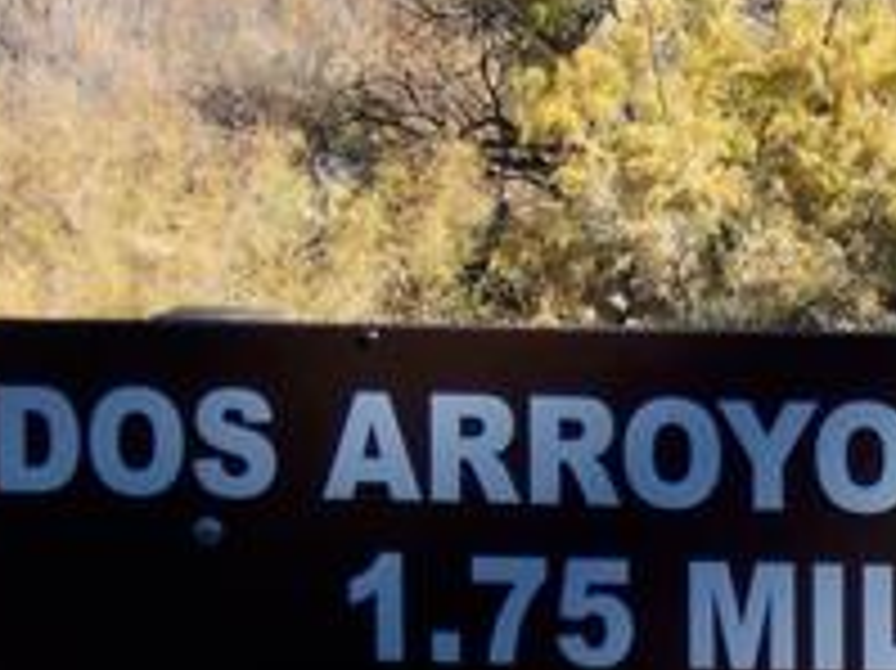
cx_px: 779
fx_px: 5458
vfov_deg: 7.0
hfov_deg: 9.4
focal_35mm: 211
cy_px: 486
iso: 80
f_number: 3.8
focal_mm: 11.6
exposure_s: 1/500
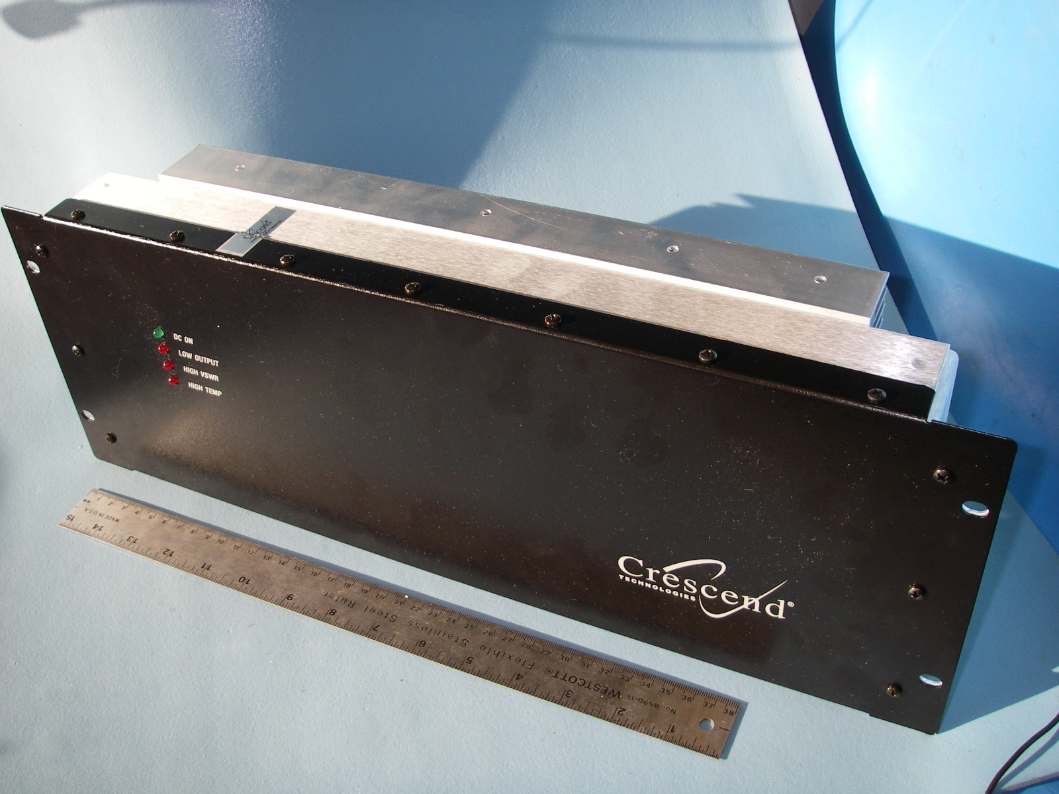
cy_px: 397
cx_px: 530
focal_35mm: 38
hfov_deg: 49.0
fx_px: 1163
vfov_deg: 37.7
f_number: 3.3
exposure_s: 1/80
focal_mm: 6.3
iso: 80
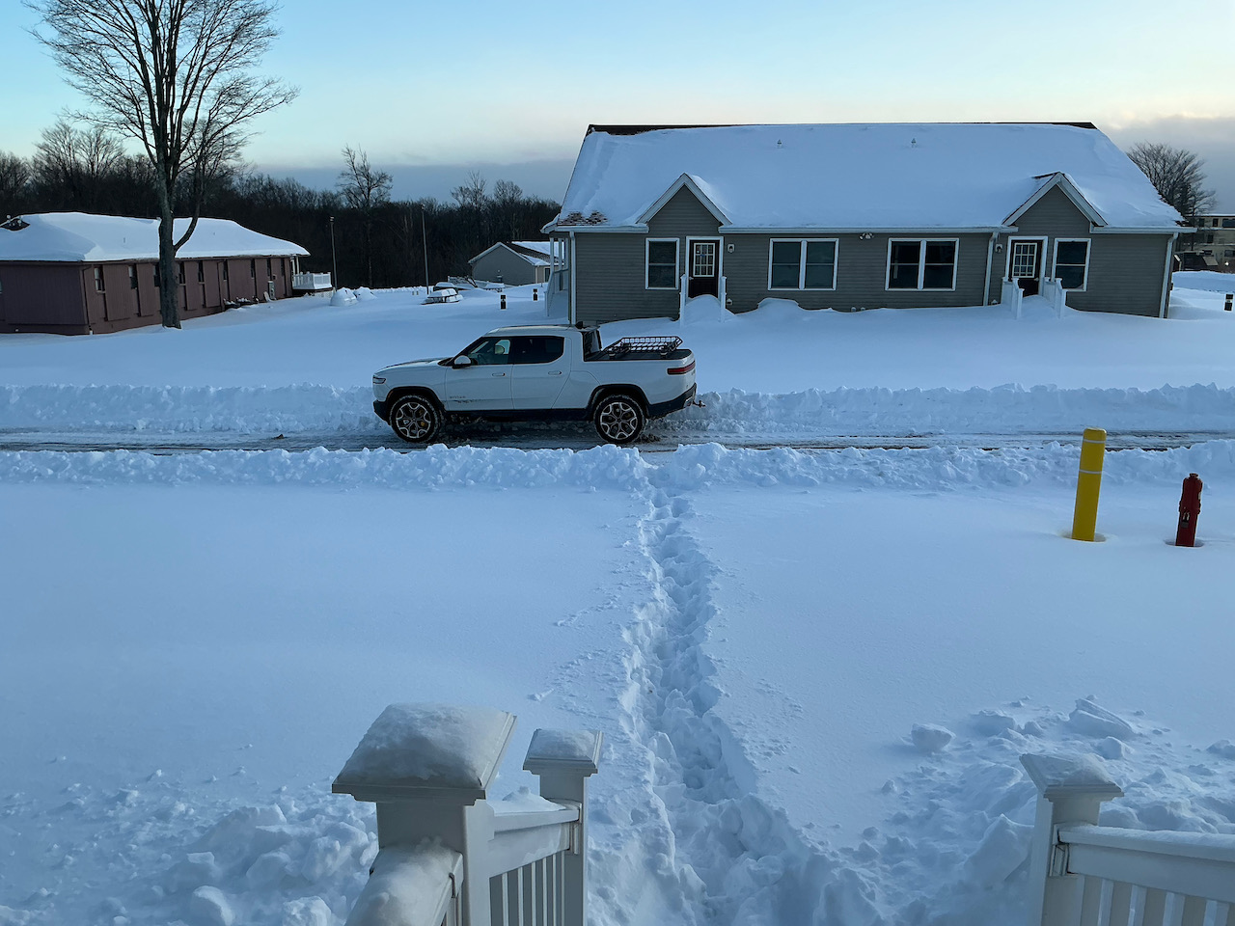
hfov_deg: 63.4
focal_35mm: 28
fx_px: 999
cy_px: 463
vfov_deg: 49.7
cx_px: 618
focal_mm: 3
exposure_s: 1/642
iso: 25
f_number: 1.8
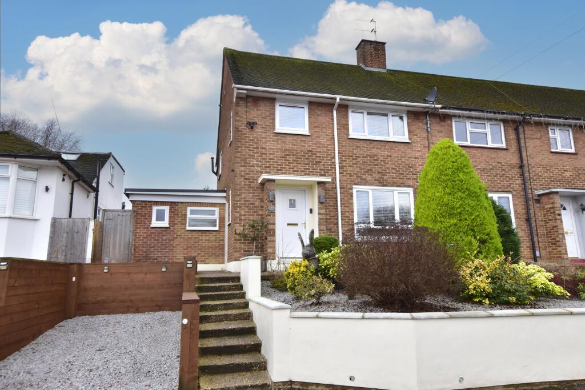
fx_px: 390
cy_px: 195
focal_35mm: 24
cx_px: 292
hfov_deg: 73.7
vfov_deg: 53.1
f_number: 8
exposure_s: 1/200
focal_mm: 16
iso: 640
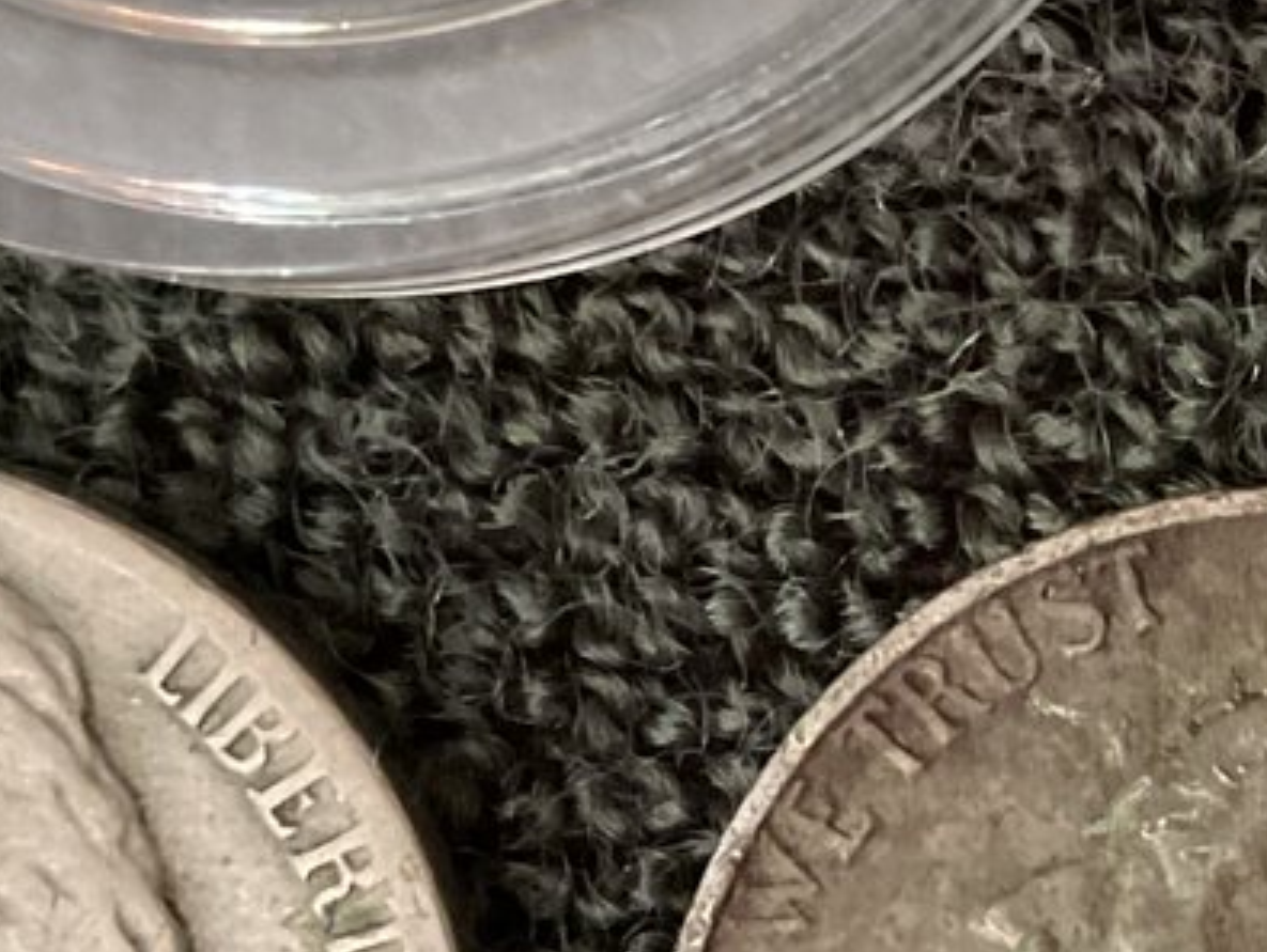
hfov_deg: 16.6
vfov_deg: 13.3
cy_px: 752
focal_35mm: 111
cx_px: 1686
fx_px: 4066
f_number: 1.8
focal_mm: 3
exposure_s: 1/25
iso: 250
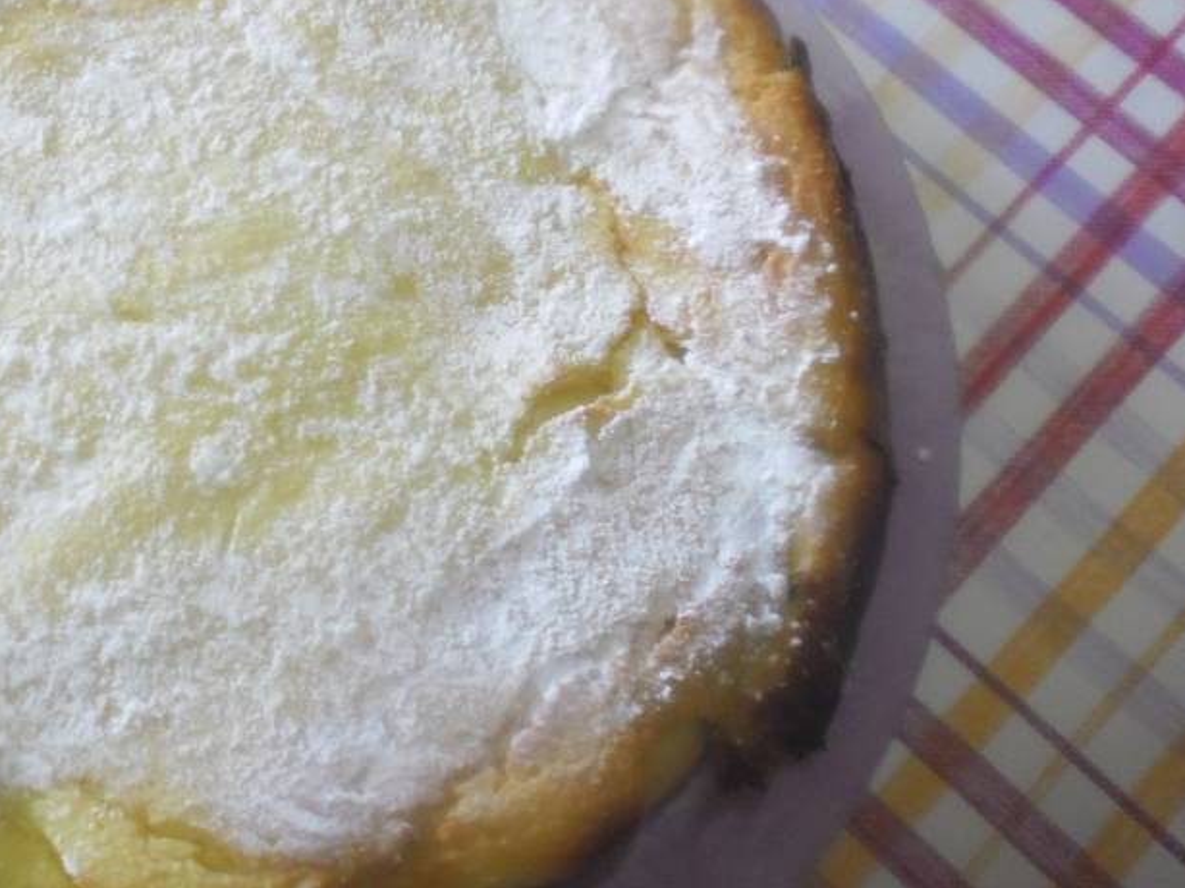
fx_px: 1506
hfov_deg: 41.4
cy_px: 317
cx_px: 266
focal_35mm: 44
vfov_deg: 32.6
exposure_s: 1/22
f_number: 2.9
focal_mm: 4.8
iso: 400
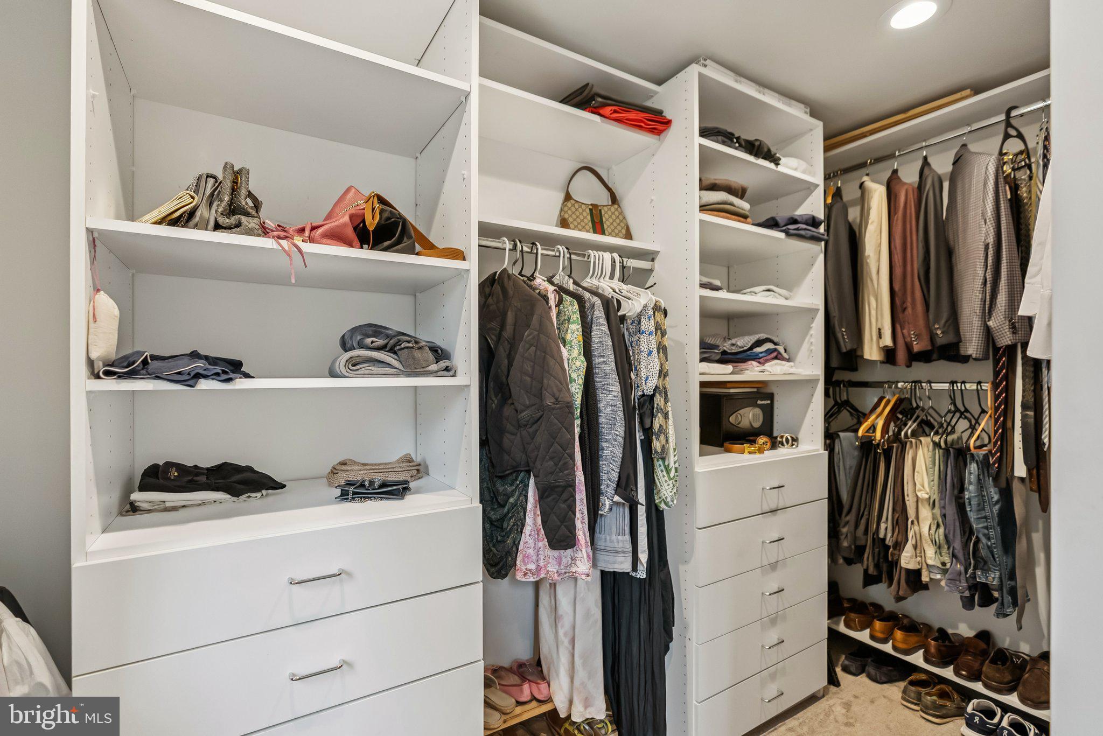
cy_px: 368
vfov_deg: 73.8
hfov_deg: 96.7
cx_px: 552
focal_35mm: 16
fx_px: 490
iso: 1000
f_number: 3.2
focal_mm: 16
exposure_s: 1/125
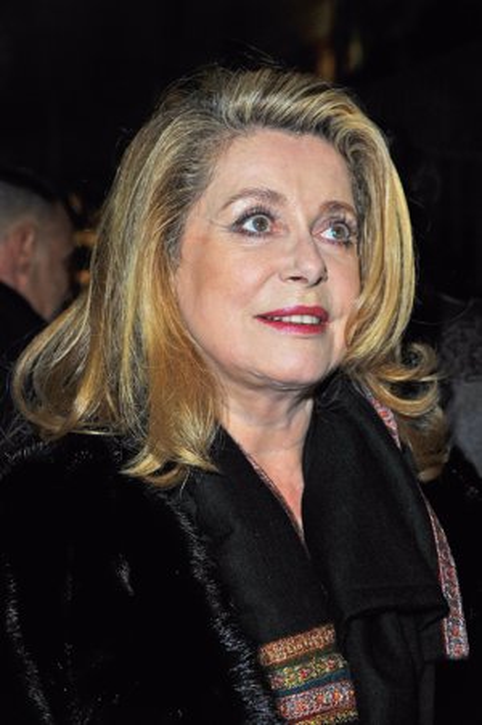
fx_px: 1167
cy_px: 362
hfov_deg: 23.3
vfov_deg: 34.5
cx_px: 241
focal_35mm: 58
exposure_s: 1/250
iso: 1000
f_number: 5.6
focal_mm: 58
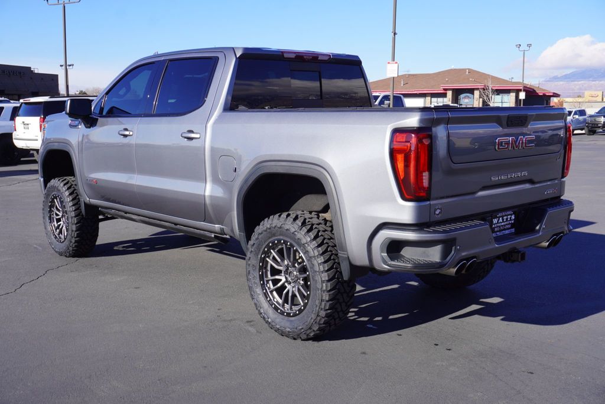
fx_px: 656
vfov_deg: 34.3
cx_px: 302
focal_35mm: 39
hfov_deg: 49.5
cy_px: 202
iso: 100
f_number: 9
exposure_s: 1/125
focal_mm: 26
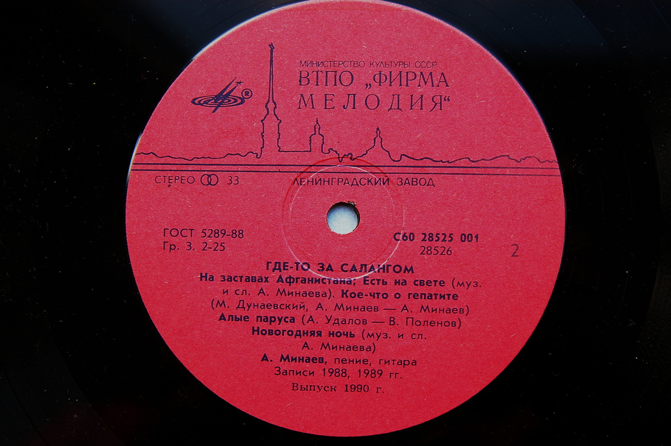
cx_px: 336
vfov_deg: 25.7
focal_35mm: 52
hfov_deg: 37.9
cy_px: 223
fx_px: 978
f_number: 4
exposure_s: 1/60
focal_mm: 35
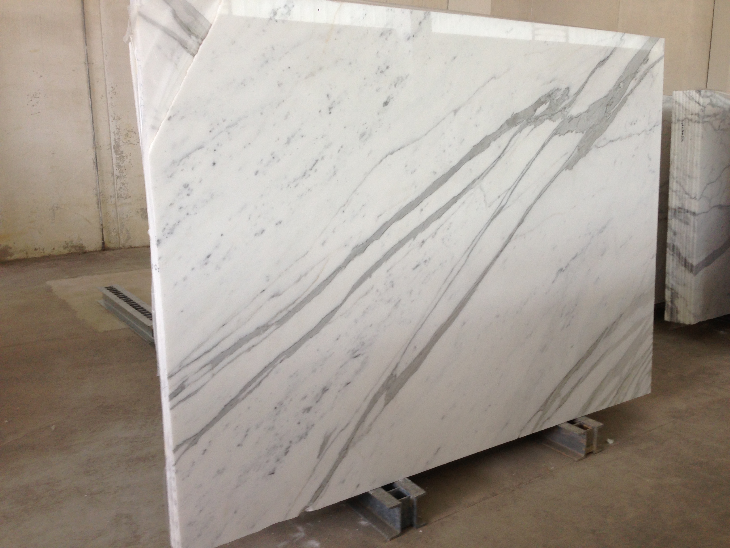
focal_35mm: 33
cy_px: 274
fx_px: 696
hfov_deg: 55.4
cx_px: 365
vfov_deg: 42.9
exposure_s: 1/40
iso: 64
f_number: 2.4
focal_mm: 4.13
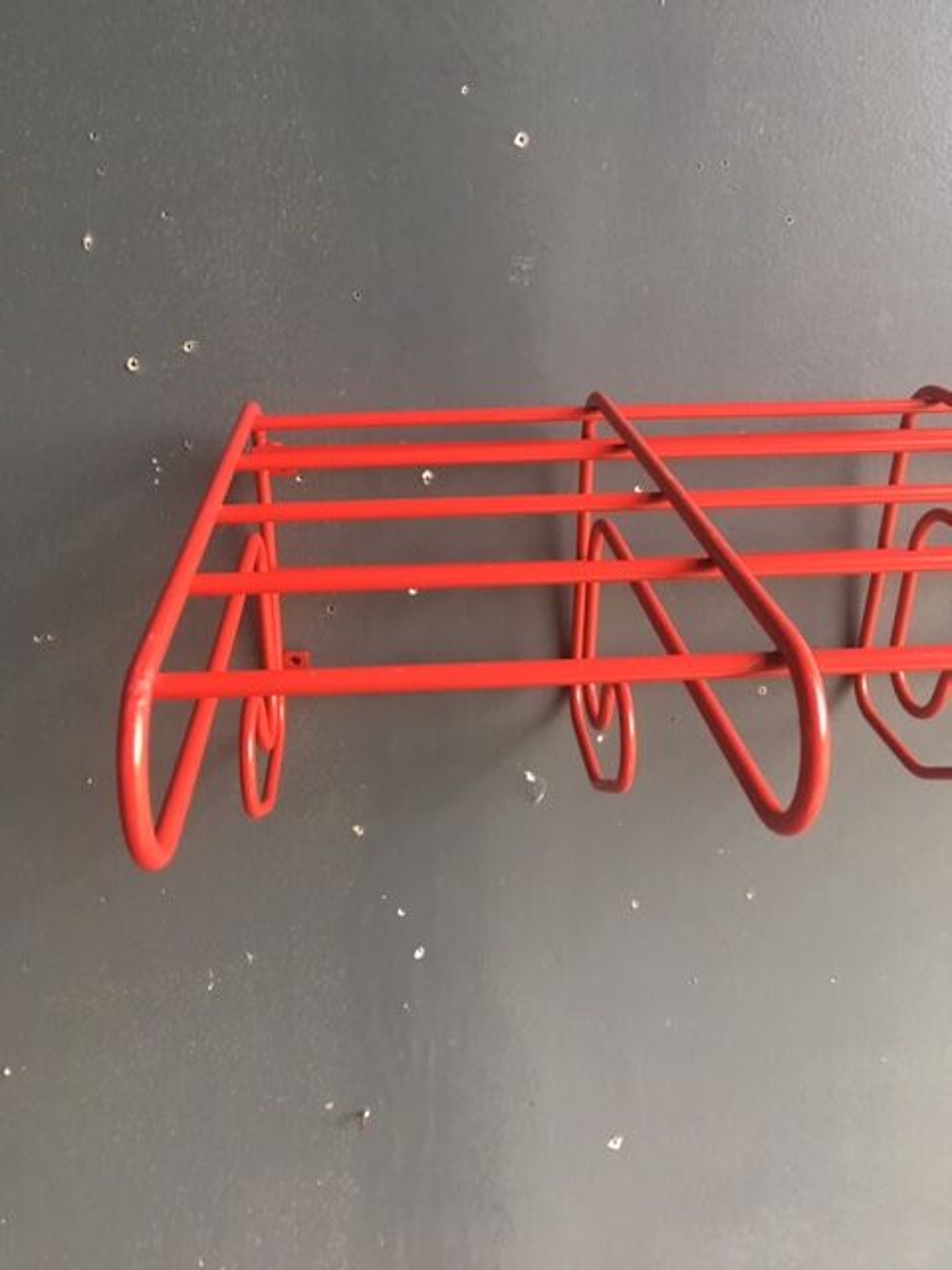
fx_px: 1063
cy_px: 635
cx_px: 476
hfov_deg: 48.2
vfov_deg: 61.7
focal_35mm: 29
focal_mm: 4.15
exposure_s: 1/33
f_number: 2.2
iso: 160
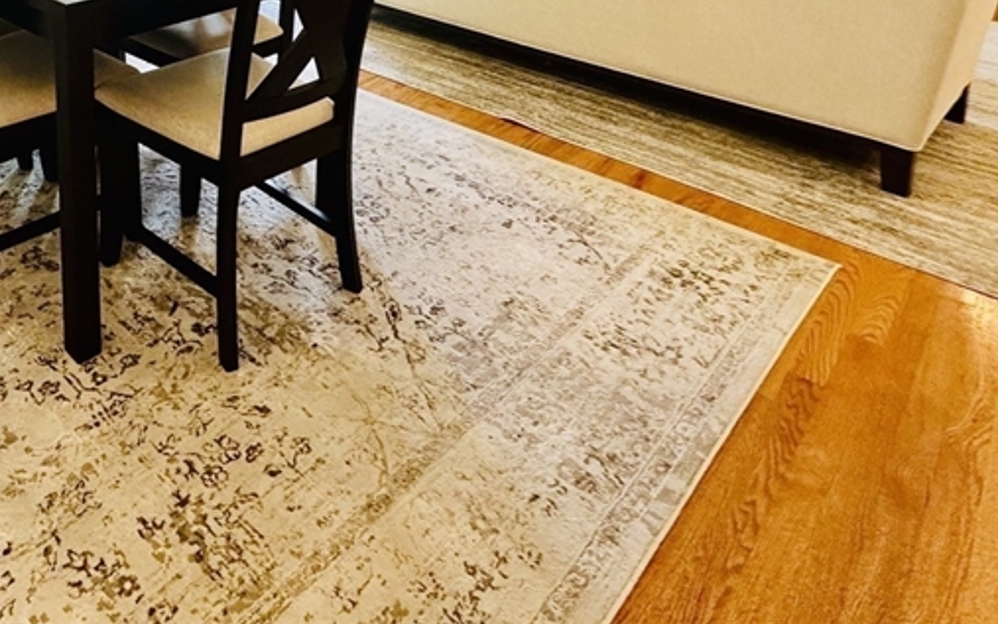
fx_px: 816
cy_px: -130
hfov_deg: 57.4
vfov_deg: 33.7
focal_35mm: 30
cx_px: 175
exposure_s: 1/60
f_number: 2.2
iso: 160
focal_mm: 2.22
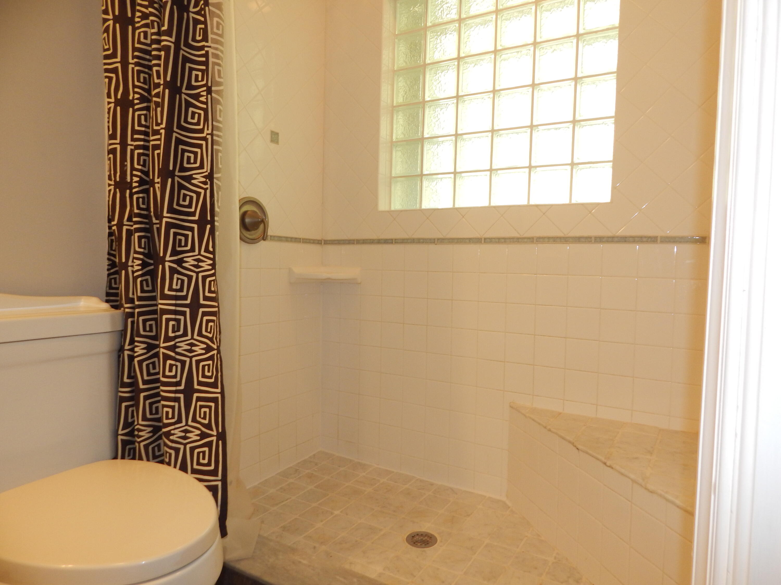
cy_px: 292
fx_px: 496
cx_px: 390
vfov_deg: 61.1
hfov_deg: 76.4
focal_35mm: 22
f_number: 3
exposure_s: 1/30
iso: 180
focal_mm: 4
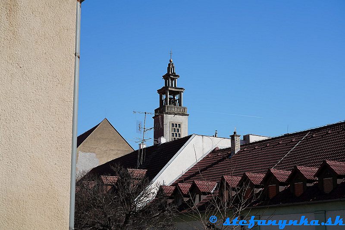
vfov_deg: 22.3
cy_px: 115
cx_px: 172
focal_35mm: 61
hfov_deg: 32.9
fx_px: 585
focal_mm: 61
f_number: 8
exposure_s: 1/200
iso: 100
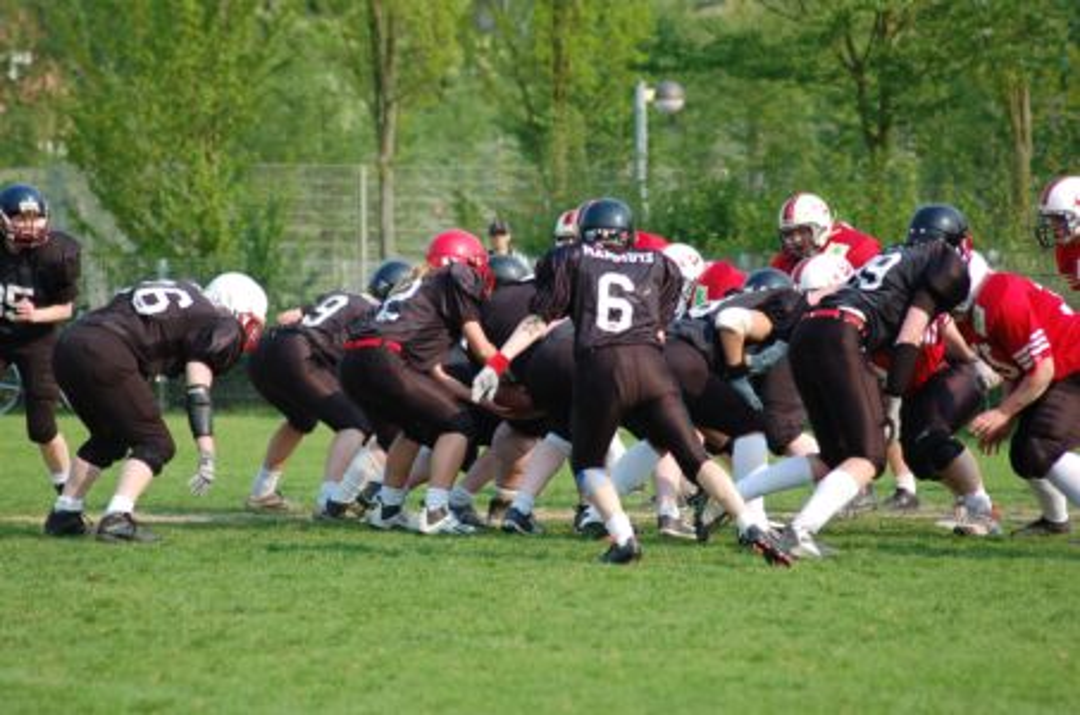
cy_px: 358
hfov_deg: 9.2
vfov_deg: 6.1
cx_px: 540
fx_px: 6736
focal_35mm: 225
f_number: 4.5
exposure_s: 1/1000
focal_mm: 150
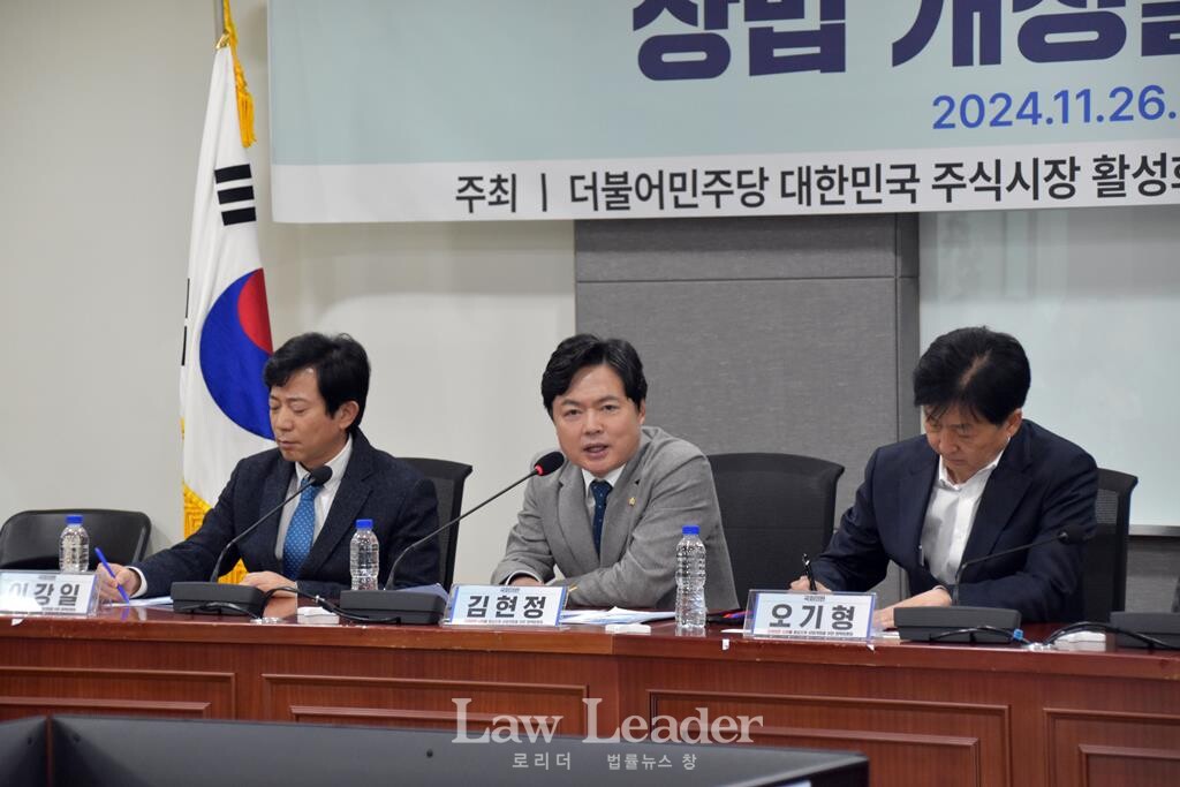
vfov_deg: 10.8
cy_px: 394
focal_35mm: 128
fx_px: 4179
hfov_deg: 16.1
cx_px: 590
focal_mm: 85
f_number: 6.3
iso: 3200
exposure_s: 1/125
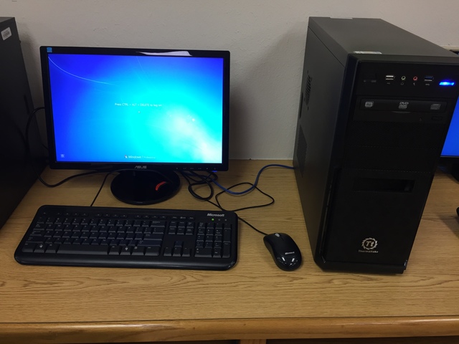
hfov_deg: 61.7
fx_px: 385
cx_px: 230
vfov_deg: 48.2
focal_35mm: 29
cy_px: 172
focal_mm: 4.15
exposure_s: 1/30
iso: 80
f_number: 2.2
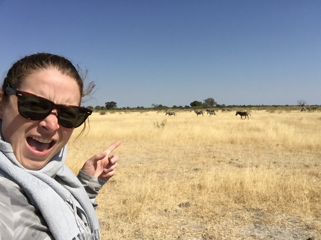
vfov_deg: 45.4
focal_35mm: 31
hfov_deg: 58.4
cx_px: 160
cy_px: 120
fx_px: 287
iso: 32
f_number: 2.2
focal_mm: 2.65
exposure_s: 1/3185
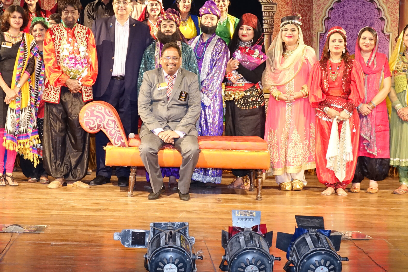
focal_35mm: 83
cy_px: 71
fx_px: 941
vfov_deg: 16.4
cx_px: 141
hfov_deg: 24.4
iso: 1250
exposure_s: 1/80
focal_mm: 18.59
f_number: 4.5
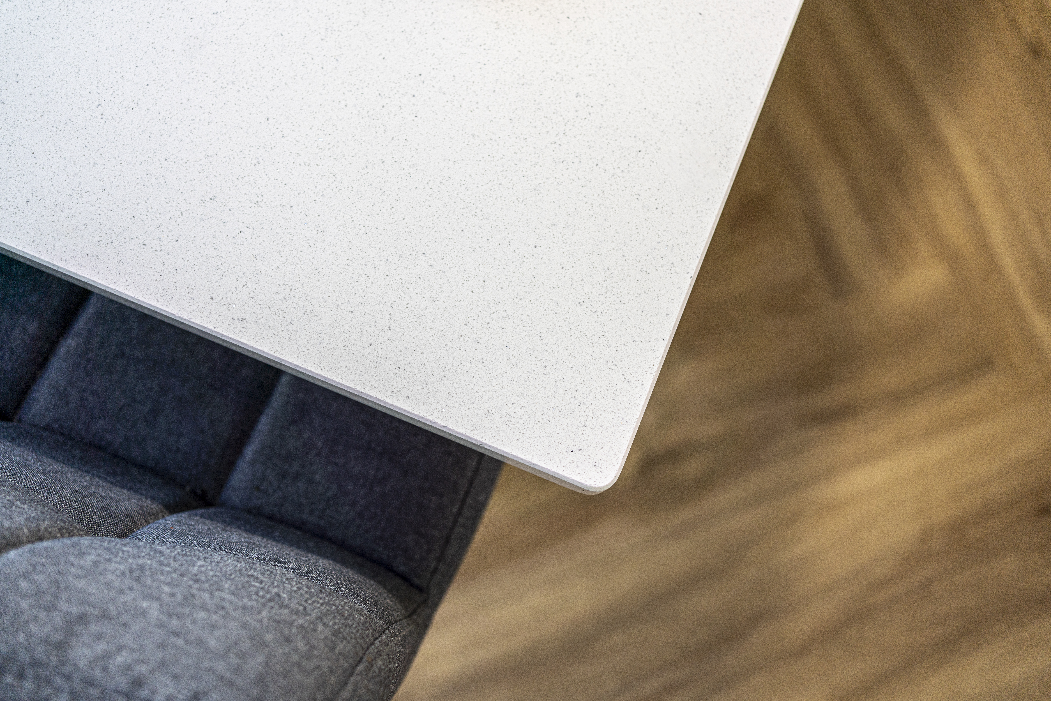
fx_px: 1022
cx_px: 526
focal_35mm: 35
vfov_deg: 37.9
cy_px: 350
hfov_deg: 54.4
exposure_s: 1/125
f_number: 3.2
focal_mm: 35
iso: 125
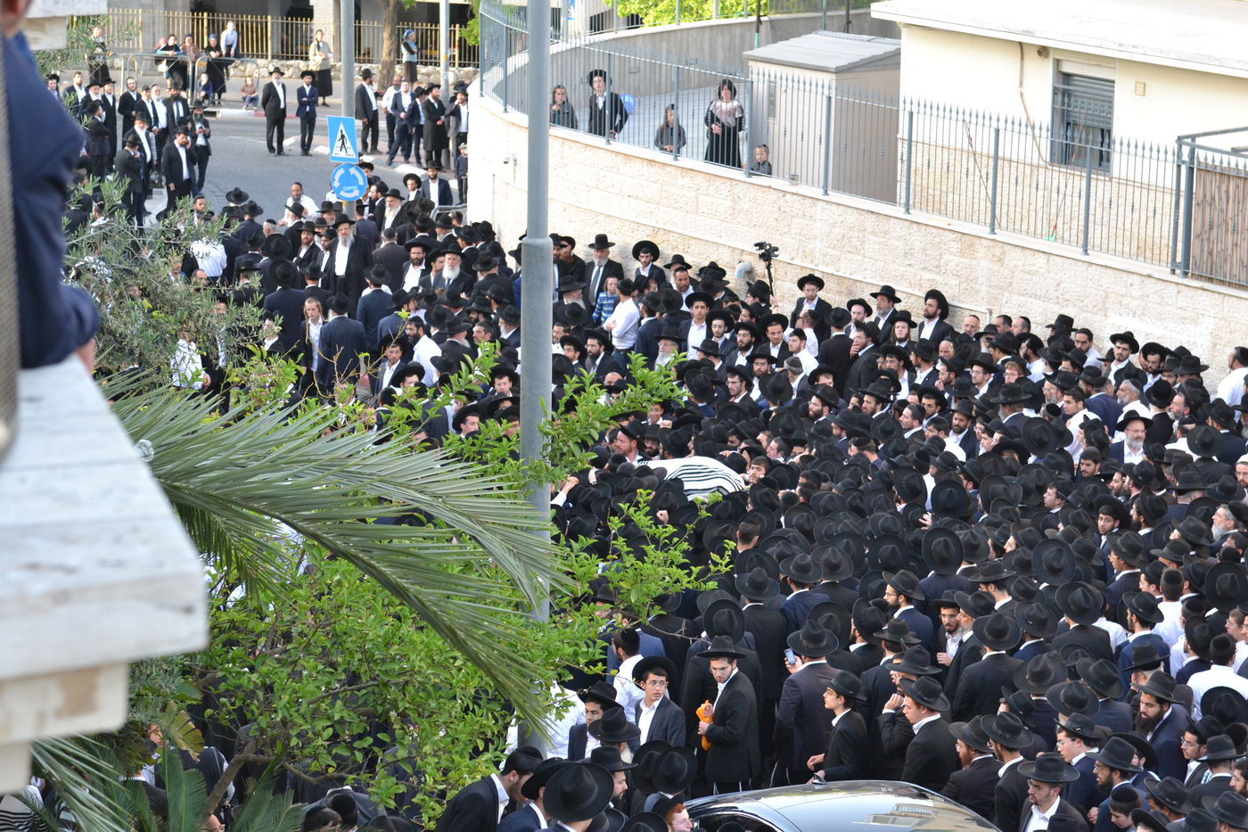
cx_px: 624
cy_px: 416
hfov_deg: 19.5
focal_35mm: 105
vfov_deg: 13.0
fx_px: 3639
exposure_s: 1/160
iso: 800
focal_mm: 70
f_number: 5.6
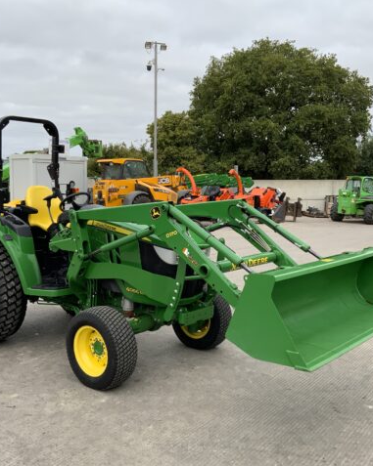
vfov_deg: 48.0
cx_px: 189
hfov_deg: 39.1
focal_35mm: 38
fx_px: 525
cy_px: 233
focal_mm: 3
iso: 16
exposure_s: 1/1577
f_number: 1.8
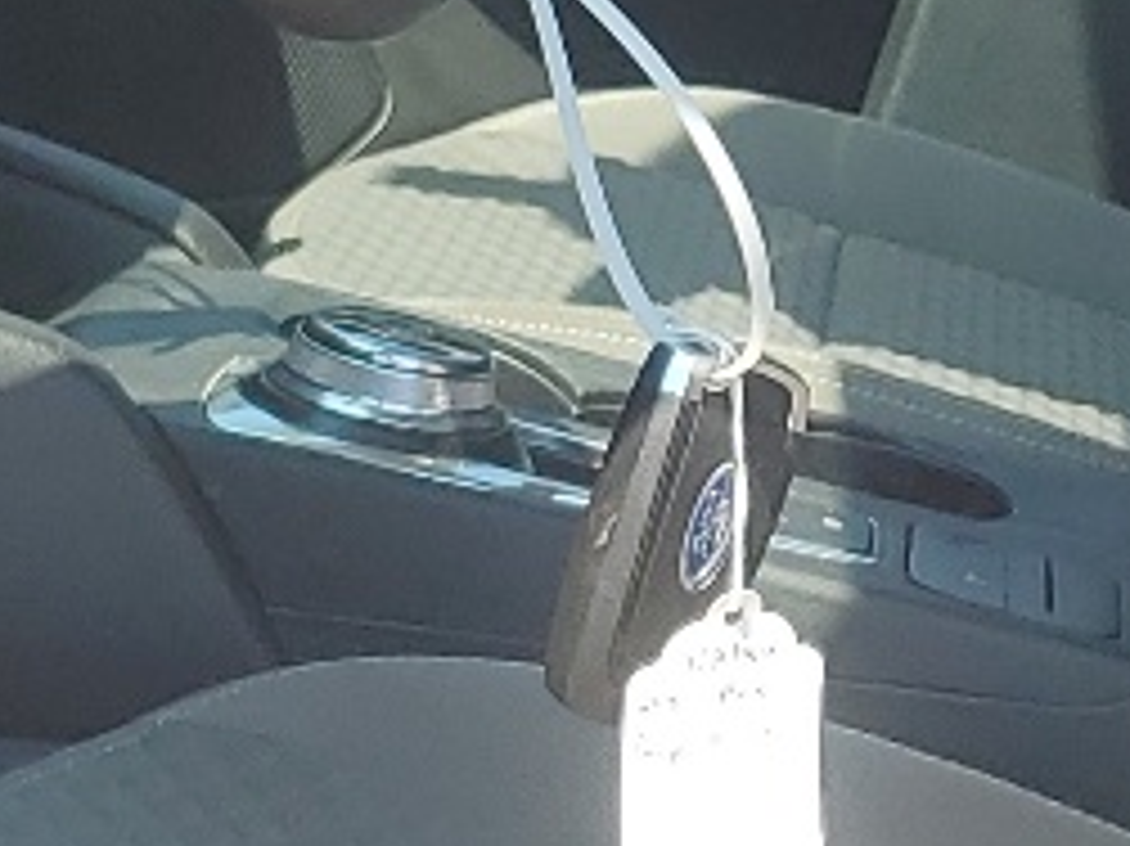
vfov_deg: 8.9
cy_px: 45
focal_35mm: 166
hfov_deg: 11.9
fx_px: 5416
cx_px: 837
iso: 50
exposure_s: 1/769
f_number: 1.5
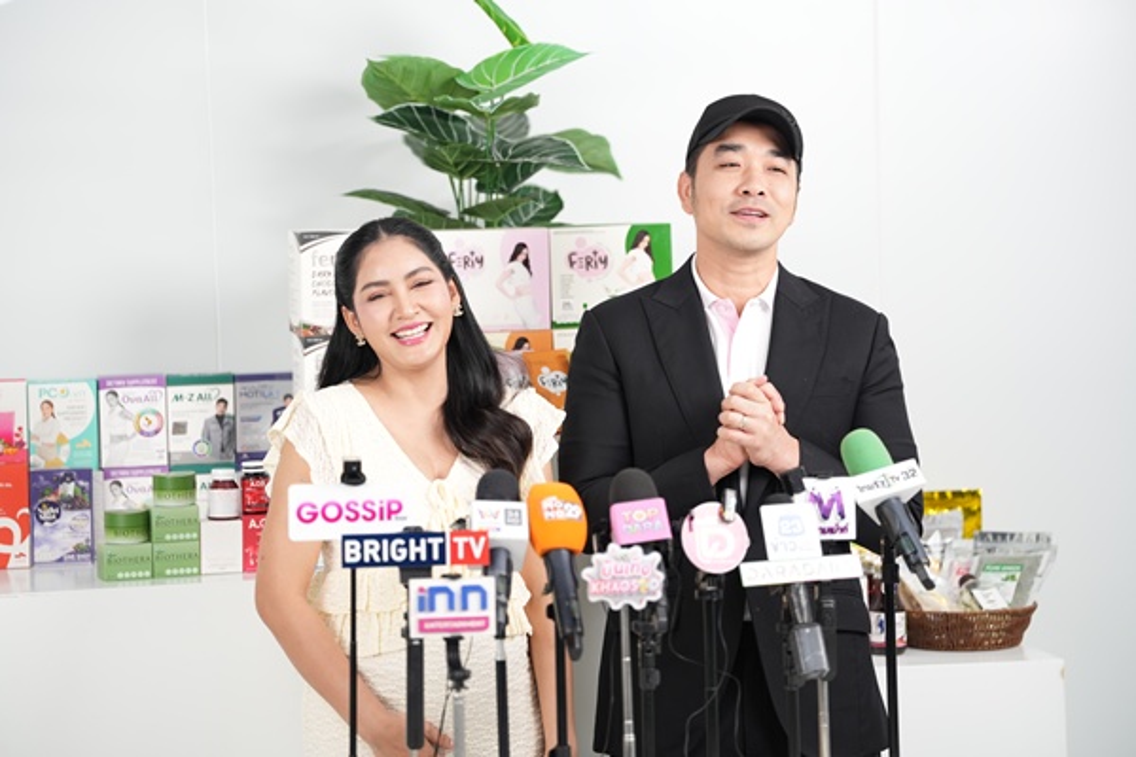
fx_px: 4165
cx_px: 568
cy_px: 378
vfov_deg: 10.4
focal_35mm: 132
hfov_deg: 15.5
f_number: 2
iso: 320
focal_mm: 132
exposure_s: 1/250
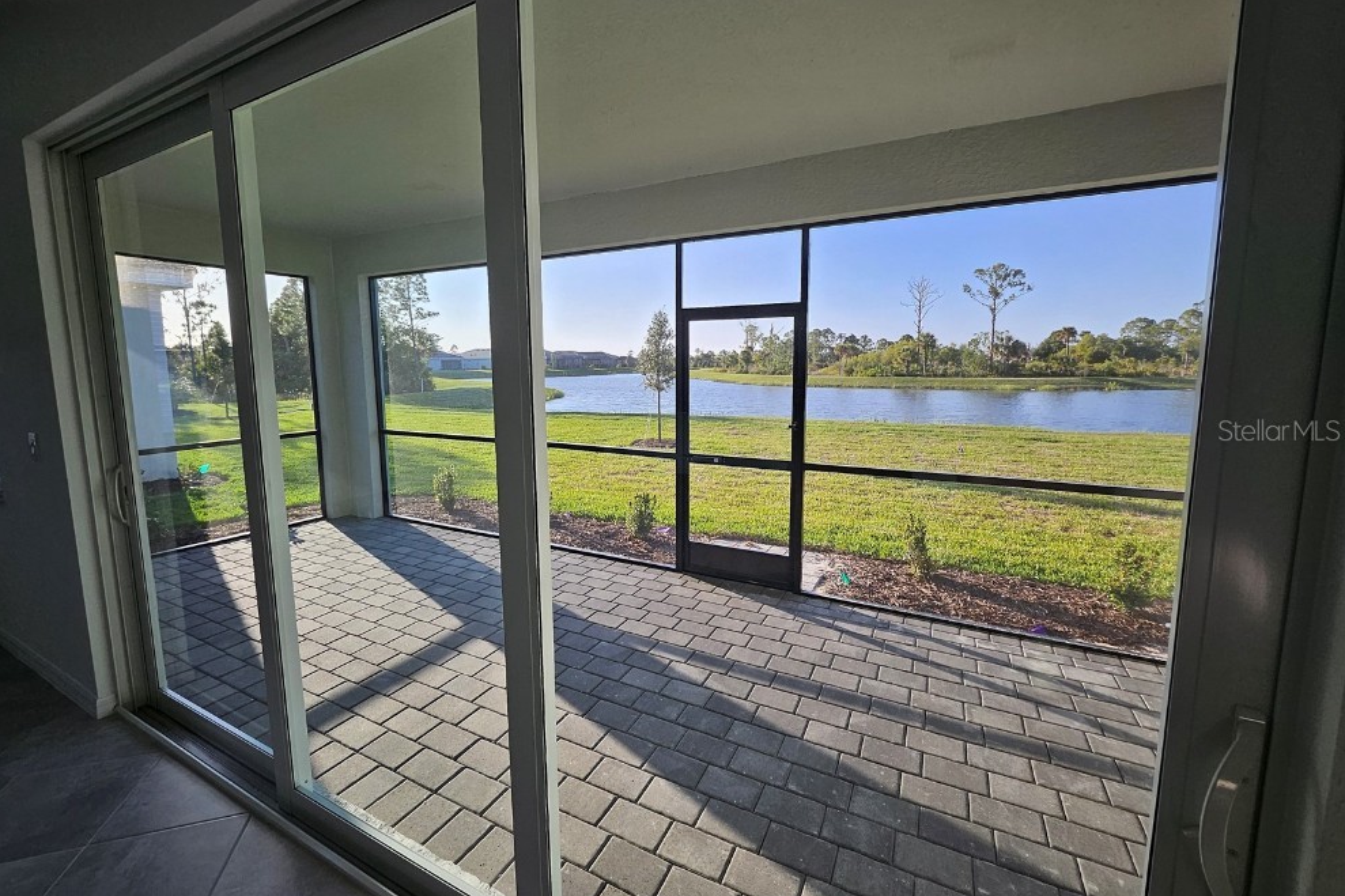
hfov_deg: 104.2
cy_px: 430
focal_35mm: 14
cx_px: 650
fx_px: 523
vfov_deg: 81.1
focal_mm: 1.7
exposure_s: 1/149
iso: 32
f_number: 2.2
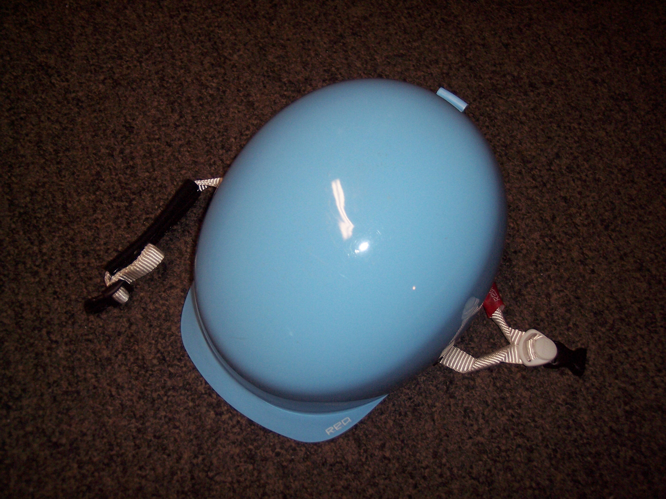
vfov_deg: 36.8
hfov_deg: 47.9
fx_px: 750
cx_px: 333
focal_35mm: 39
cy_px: 250
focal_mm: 8
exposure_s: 1/60
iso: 140
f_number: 2.8
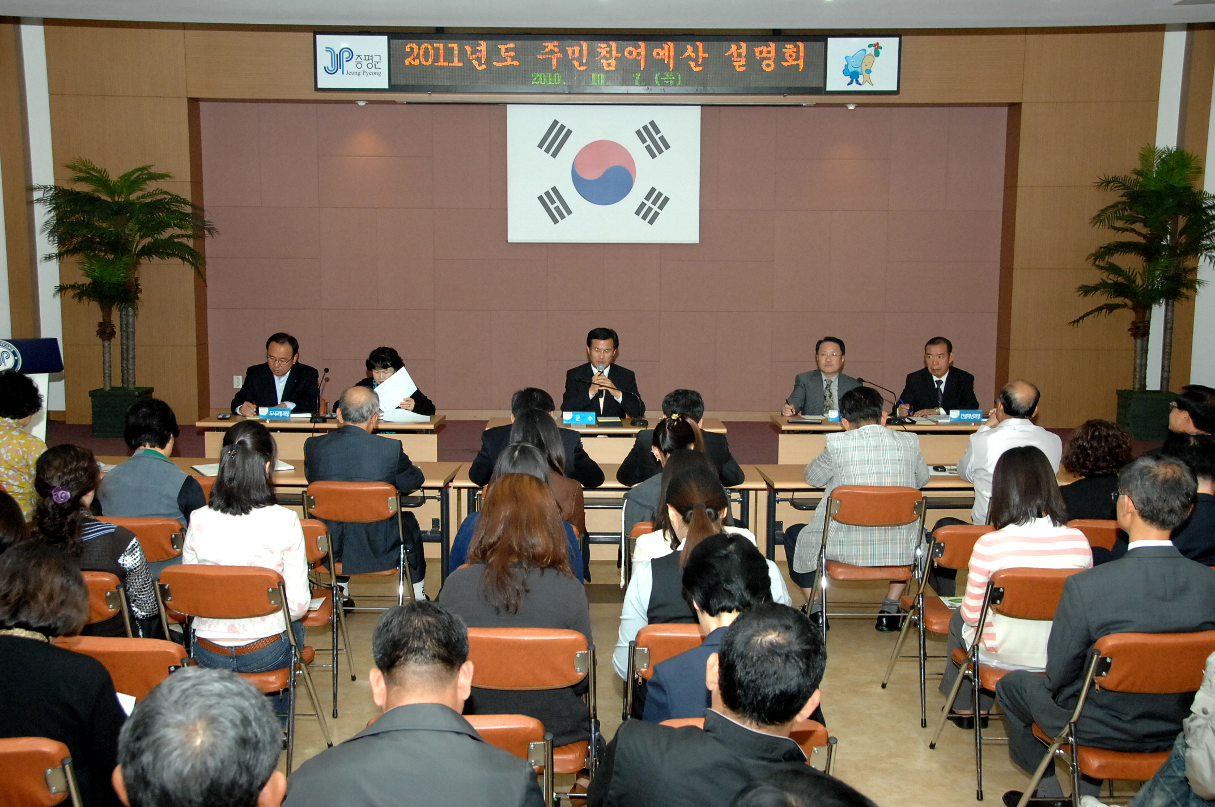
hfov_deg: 46.4
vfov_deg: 31.8
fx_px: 1416
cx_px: 608
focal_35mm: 42
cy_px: 404
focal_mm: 28
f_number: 6.7
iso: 800
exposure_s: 1/60
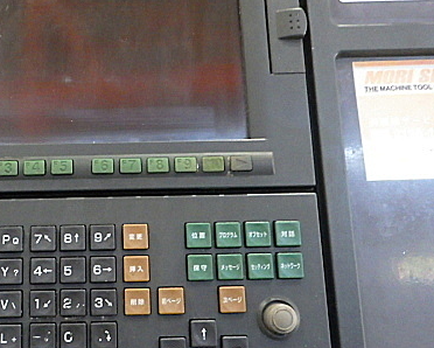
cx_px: 114
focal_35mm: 47
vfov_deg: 32.1
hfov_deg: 38.6
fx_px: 604
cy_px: 146
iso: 1600
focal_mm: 5
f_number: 3.5
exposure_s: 1/45
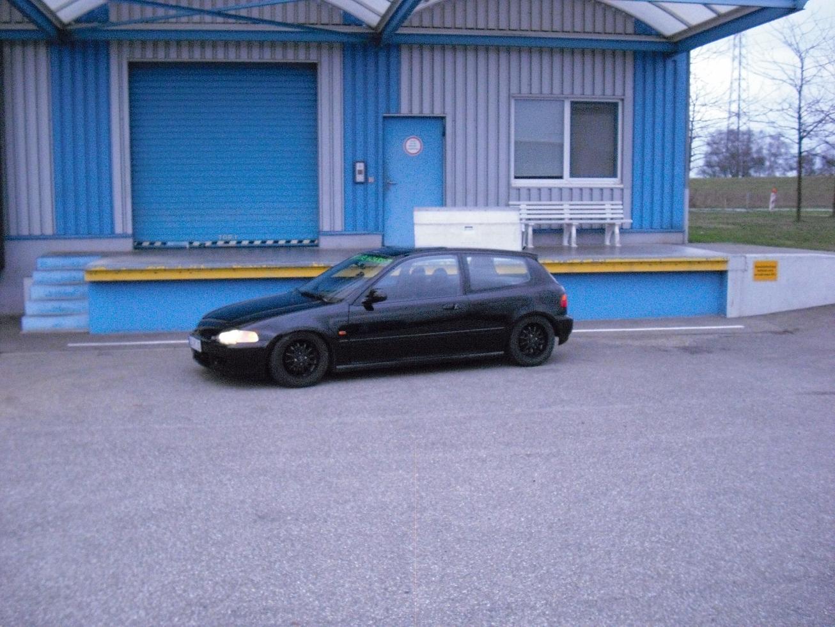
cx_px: 418
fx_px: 917
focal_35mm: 38
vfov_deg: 37.7
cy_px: 314
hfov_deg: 49.0
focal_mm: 6.2
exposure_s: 1/60
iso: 800
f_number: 2.8
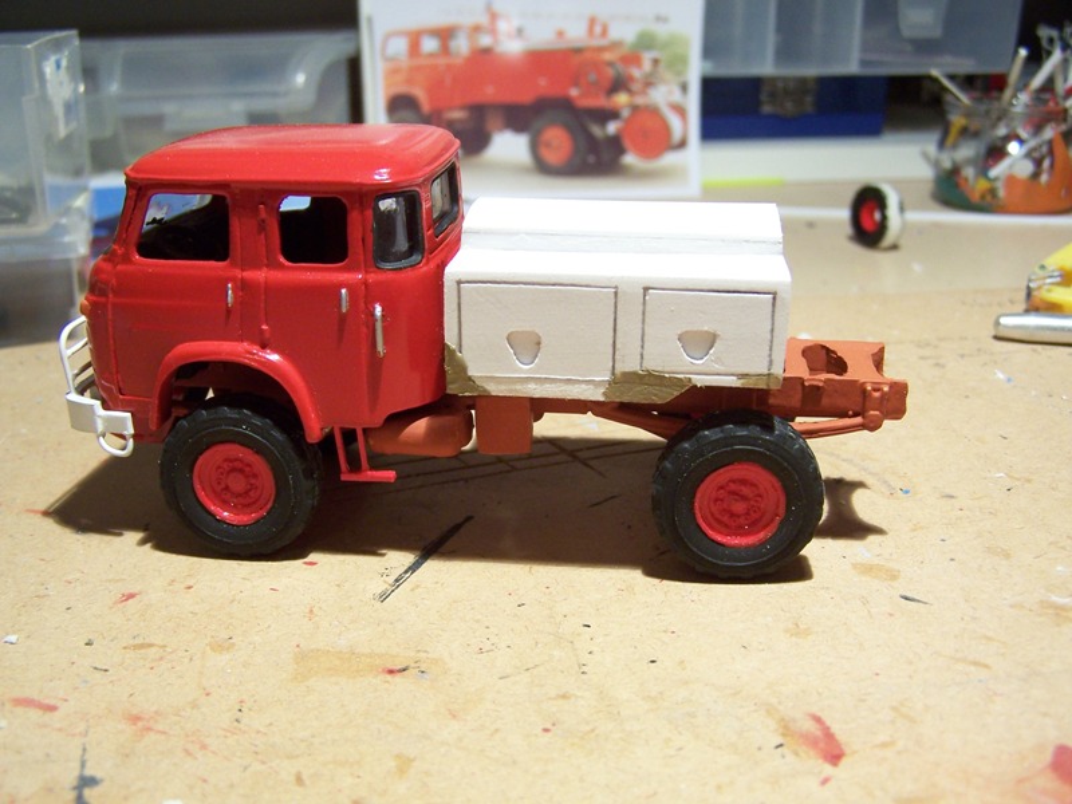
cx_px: 536
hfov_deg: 49.0
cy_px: 402
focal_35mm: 38
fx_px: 1177
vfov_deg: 37.7
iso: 140
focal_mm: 6.3
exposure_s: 1/30
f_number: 2.8
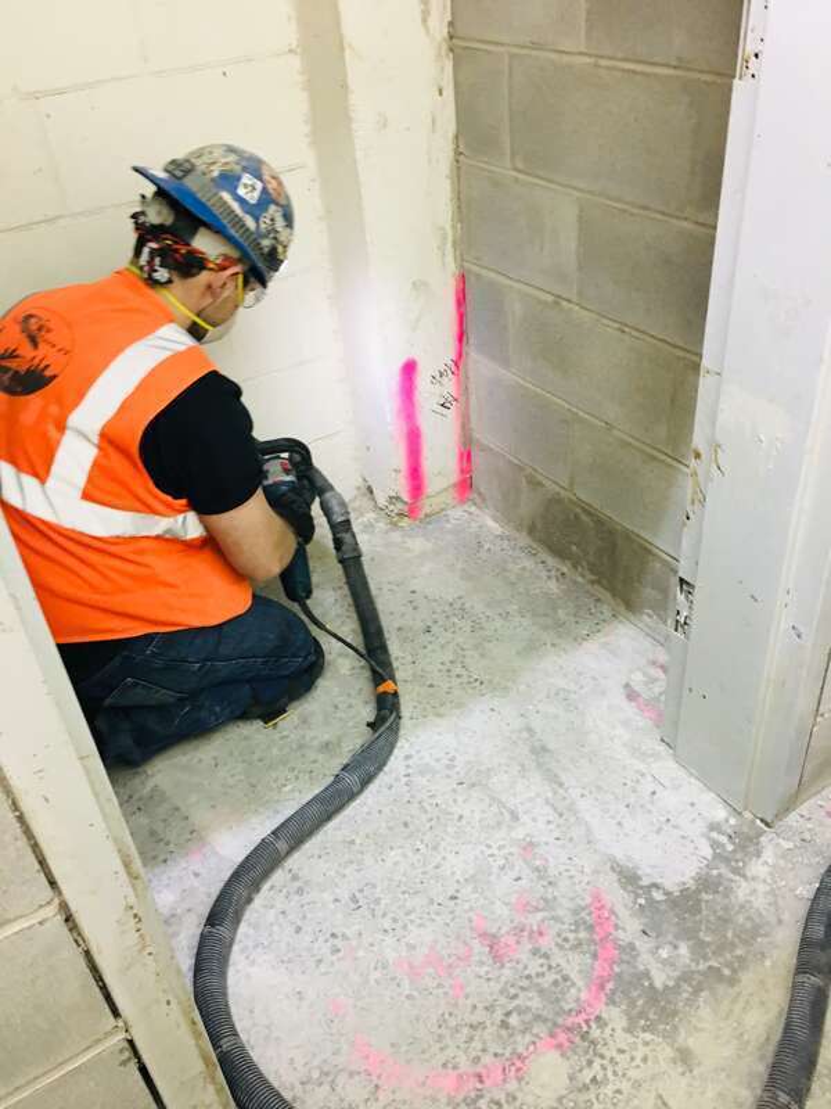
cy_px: 554
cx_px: 416
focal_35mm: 29
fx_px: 928
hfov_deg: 48.2
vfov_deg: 61.7
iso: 125
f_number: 2.2
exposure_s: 1/30
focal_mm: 4.15
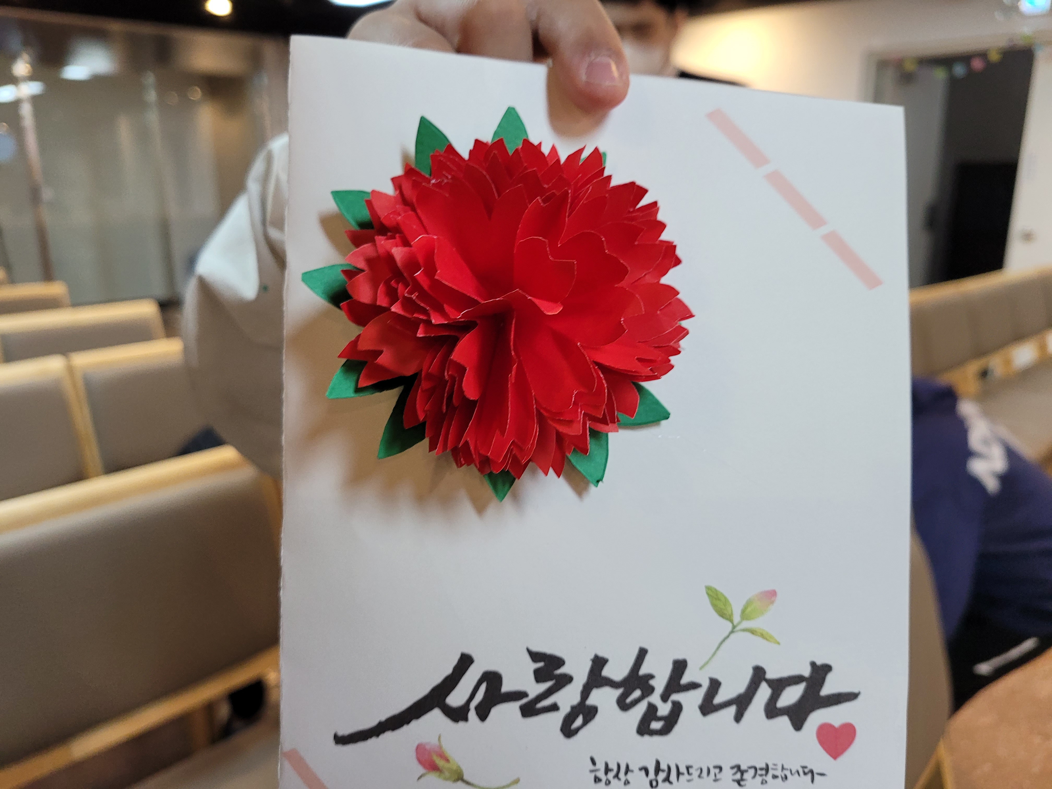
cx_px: 526
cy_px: 394
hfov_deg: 67.3
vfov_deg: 53.1
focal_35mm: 26
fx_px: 790
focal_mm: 5.4
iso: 200
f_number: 1.8
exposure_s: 1/120
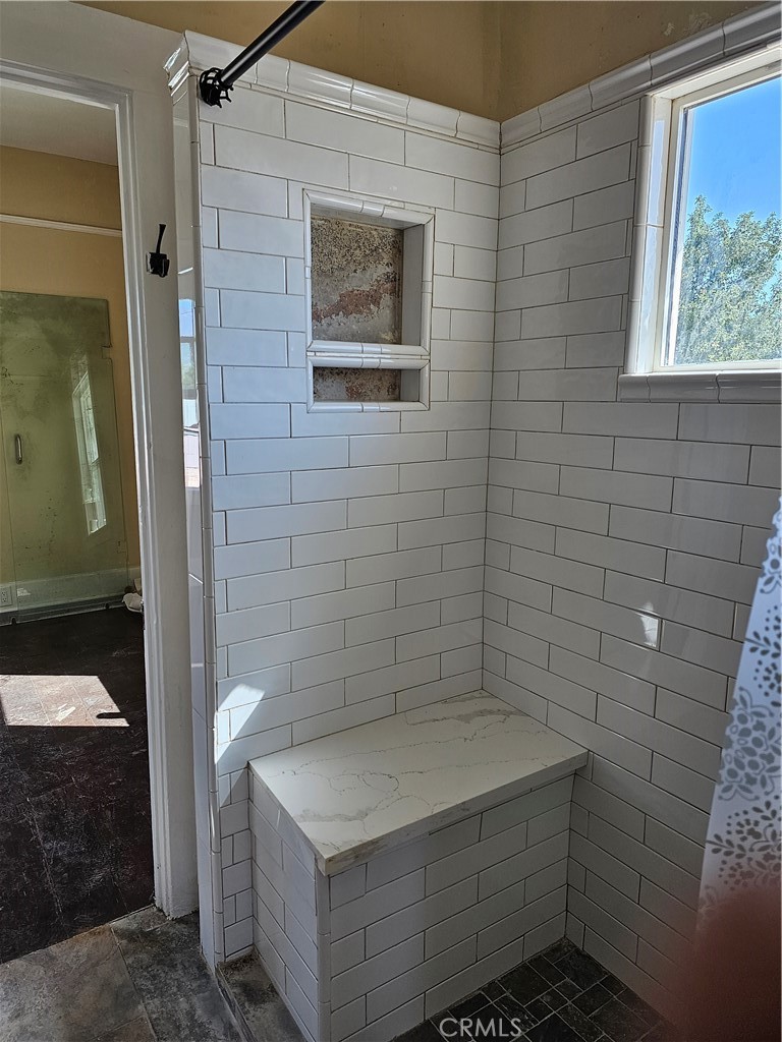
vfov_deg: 73.9
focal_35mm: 23
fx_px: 693
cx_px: 391
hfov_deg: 58.9
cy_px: 521
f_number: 1.7
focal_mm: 6.3
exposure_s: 1/359
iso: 125
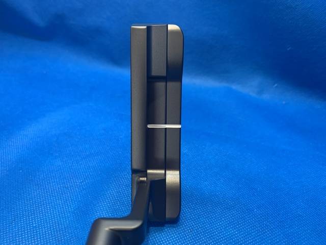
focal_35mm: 26
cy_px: 122
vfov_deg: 53.1
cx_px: 163
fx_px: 245
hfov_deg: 67.3
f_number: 1.8
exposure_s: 1/60
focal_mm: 4.25
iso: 160
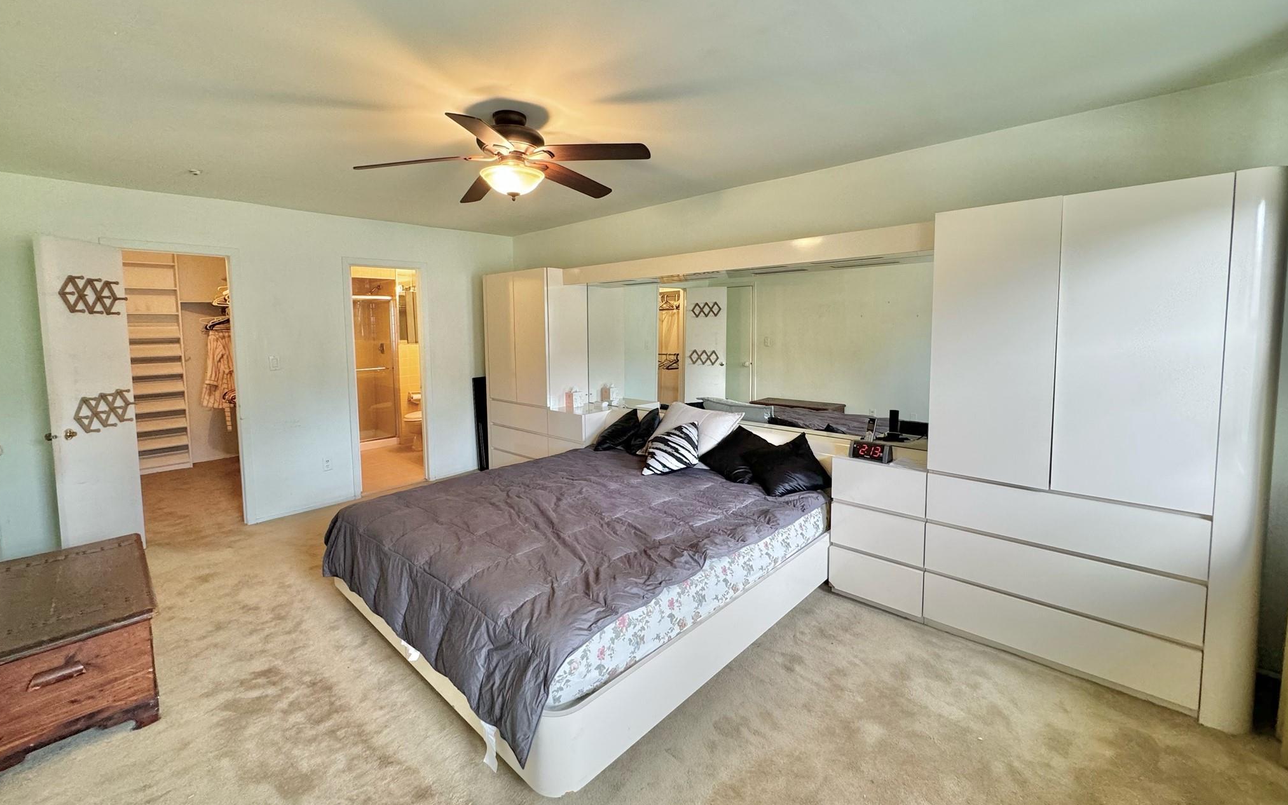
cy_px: 363
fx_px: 527
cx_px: 641
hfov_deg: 101.5
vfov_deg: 74.6
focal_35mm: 15
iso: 200
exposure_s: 1/60
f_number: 2.2
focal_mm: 2.22
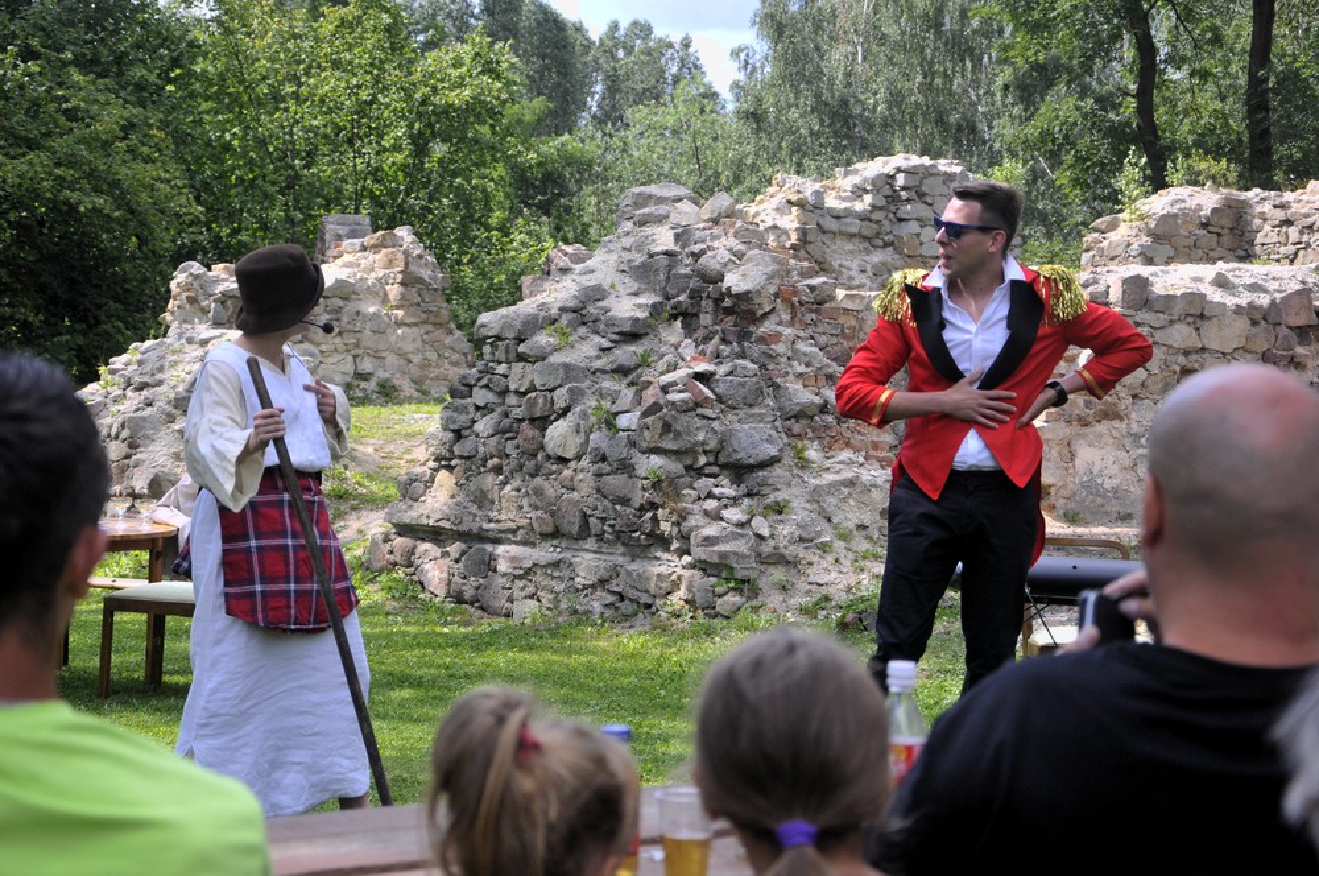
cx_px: 660
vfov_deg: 15.7
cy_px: 438
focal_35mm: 87
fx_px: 3183
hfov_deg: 23.4
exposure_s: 1/1000
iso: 500
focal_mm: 58
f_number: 5
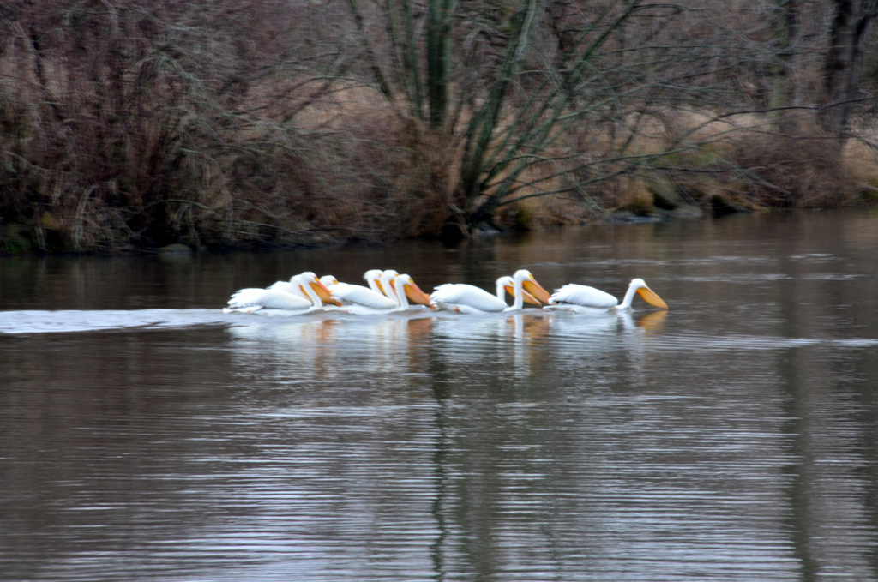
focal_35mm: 600
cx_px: 439
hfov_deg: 3.4
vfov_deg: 2.3
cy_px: 291
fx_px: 14608
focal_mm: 400
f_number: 22
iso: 400
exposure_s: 1/15
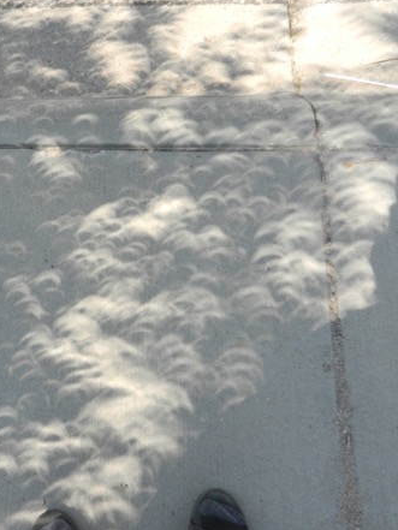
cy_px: 264
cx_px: 85
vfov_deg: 53.9
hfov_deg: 40.3
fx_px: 521
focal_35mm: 34
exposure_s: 1/100
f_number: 3.5
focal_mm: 4.5
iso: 160
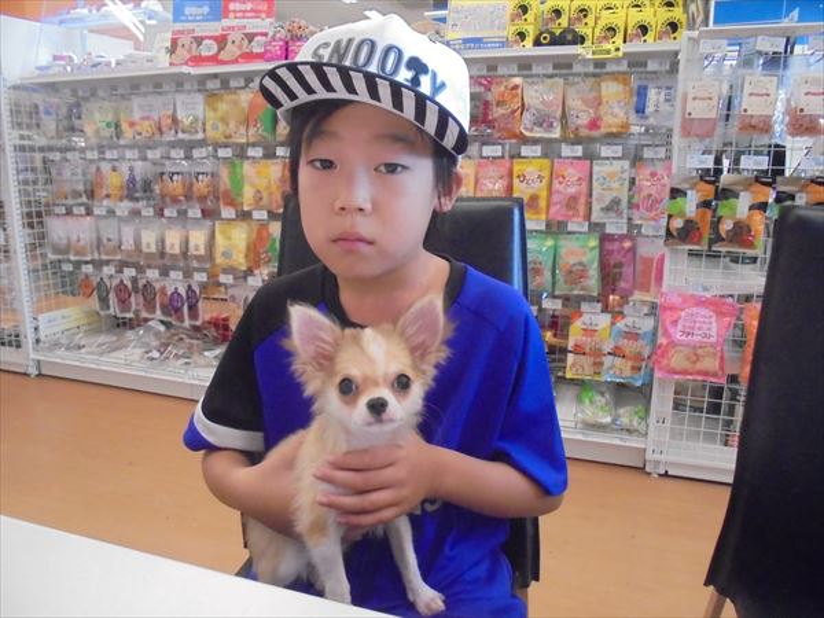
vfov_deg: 53.1
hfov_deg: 67.3
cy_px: 309
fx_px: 619
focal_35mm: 26
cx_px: 412
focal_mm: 4.6
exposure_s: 1/80
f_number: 3.5
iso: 800
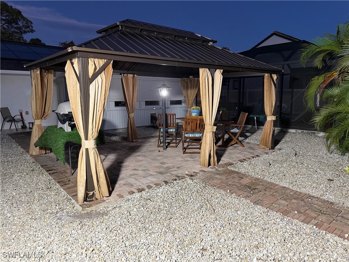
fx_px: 242
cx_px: 174
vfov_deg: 56.8
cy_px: 131
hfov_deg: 71.6
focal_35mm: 24
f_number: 1.78
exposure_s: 1/60
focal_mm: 6.76
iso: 320
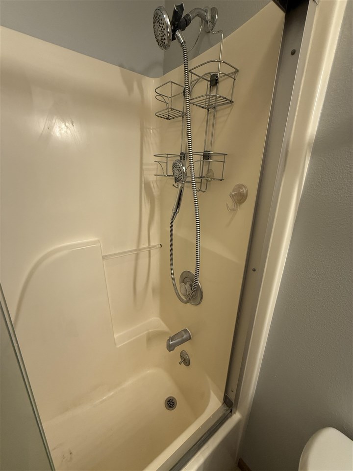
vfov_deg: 102.1
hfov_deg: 85.7
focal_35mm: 14
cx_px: 176
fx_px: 190
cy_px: 236
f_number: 2.2
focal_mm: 2.22
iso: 250
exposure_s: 1/120
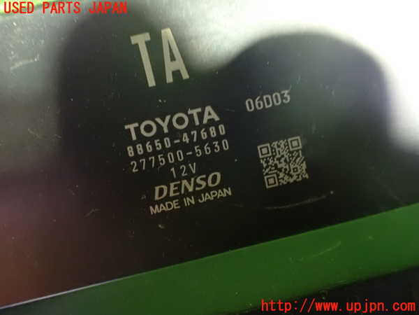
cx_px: 210
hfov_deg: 60.0
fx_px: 363
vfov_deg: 46.8
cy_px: 158
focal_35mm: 30
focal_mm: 5.4
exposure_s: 1/20
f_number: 2.3
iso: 1600
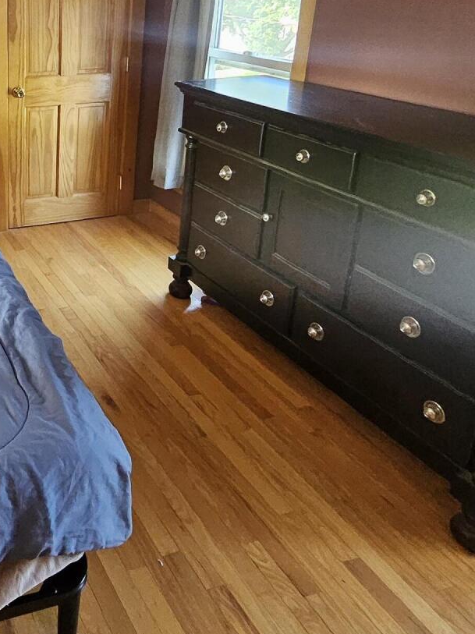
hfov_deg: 38.0
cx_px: -25
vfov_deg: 55.1
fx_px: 586
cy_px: 190
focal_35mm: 32
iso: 500
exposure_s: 1/100
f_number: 2.2
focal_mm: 1.74
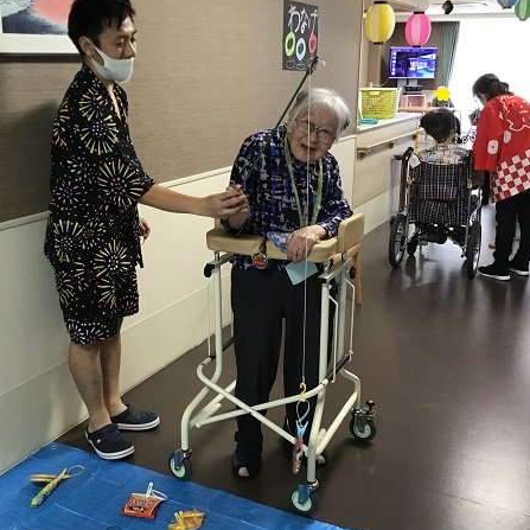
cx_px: 257
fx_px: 693
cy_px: 276
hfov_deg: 41.9
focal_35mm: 40
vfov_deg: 41.9
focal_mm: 3.3
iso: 80
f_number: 2.4
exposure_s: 1/30
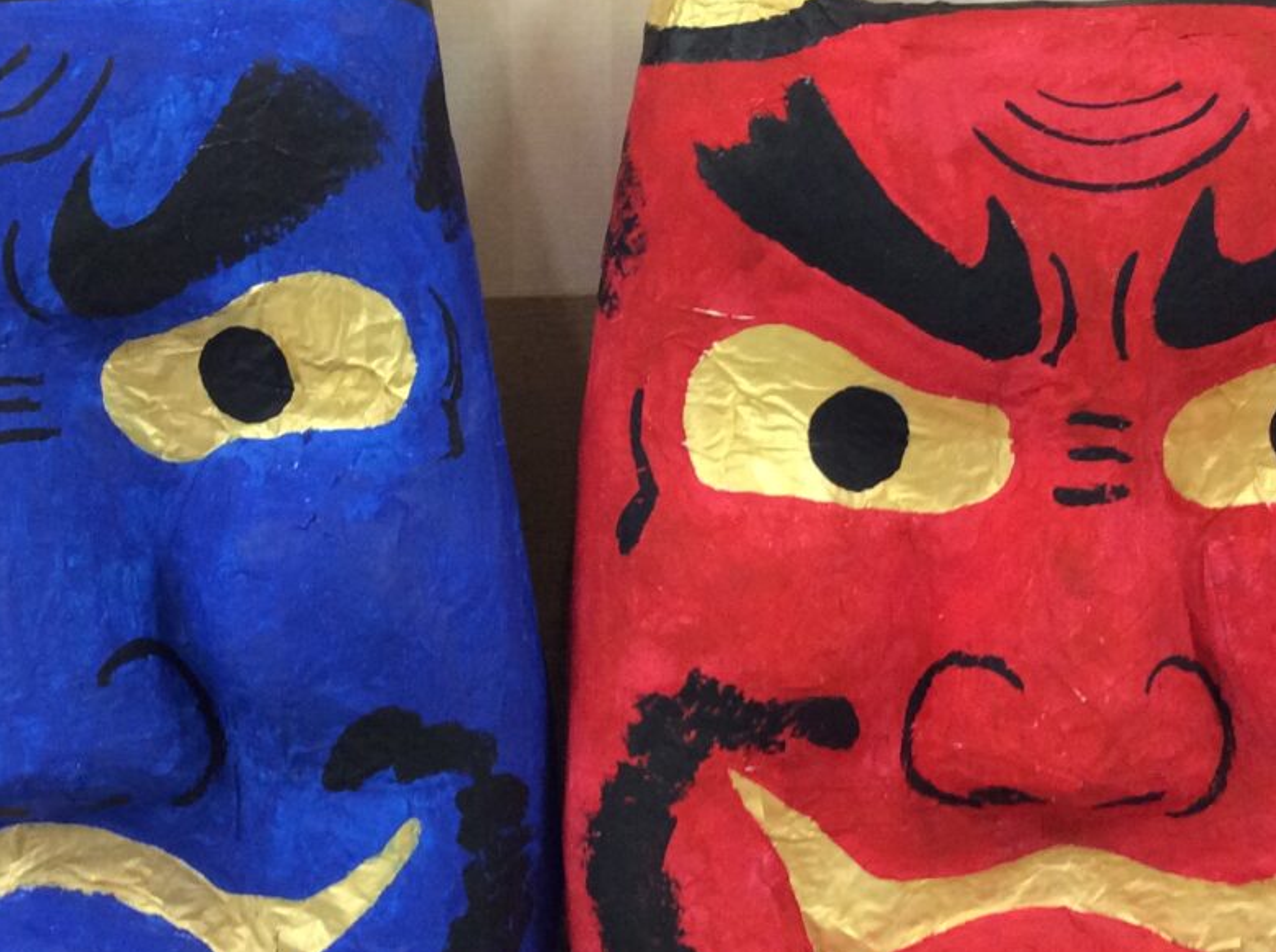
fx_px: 2392
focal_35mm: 65
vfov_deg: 22.5
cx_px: 546
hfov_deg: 29.8
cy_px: 447
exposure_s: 1/24
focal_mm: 3.3
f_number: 2.4
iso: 160
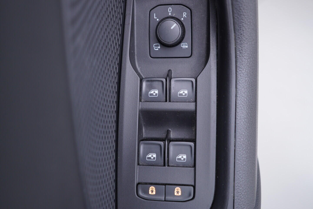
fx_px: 313
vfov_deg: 36.9
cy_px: 104
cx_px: 156
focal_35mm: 36
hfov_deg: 53.1
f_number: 2.8
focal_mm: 24
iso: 200
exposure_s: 1/40
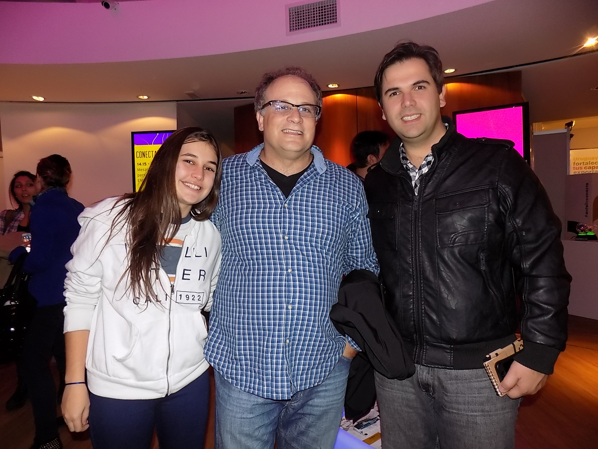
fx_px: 397
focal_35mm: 23
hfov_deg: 73.9
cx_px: 299
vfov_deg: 58.9
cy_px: 224
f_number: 3.1
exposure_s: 1/30
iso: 200
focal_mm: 4
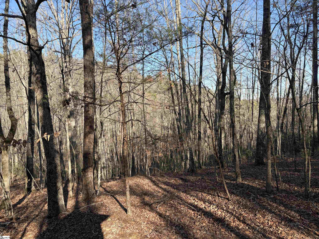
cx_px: 160
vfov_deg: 53.1
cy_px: 120
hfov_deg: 67.3
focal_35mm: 26
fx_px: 240
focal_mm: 5.96
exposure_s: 1/1064
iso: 50
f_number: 1.6
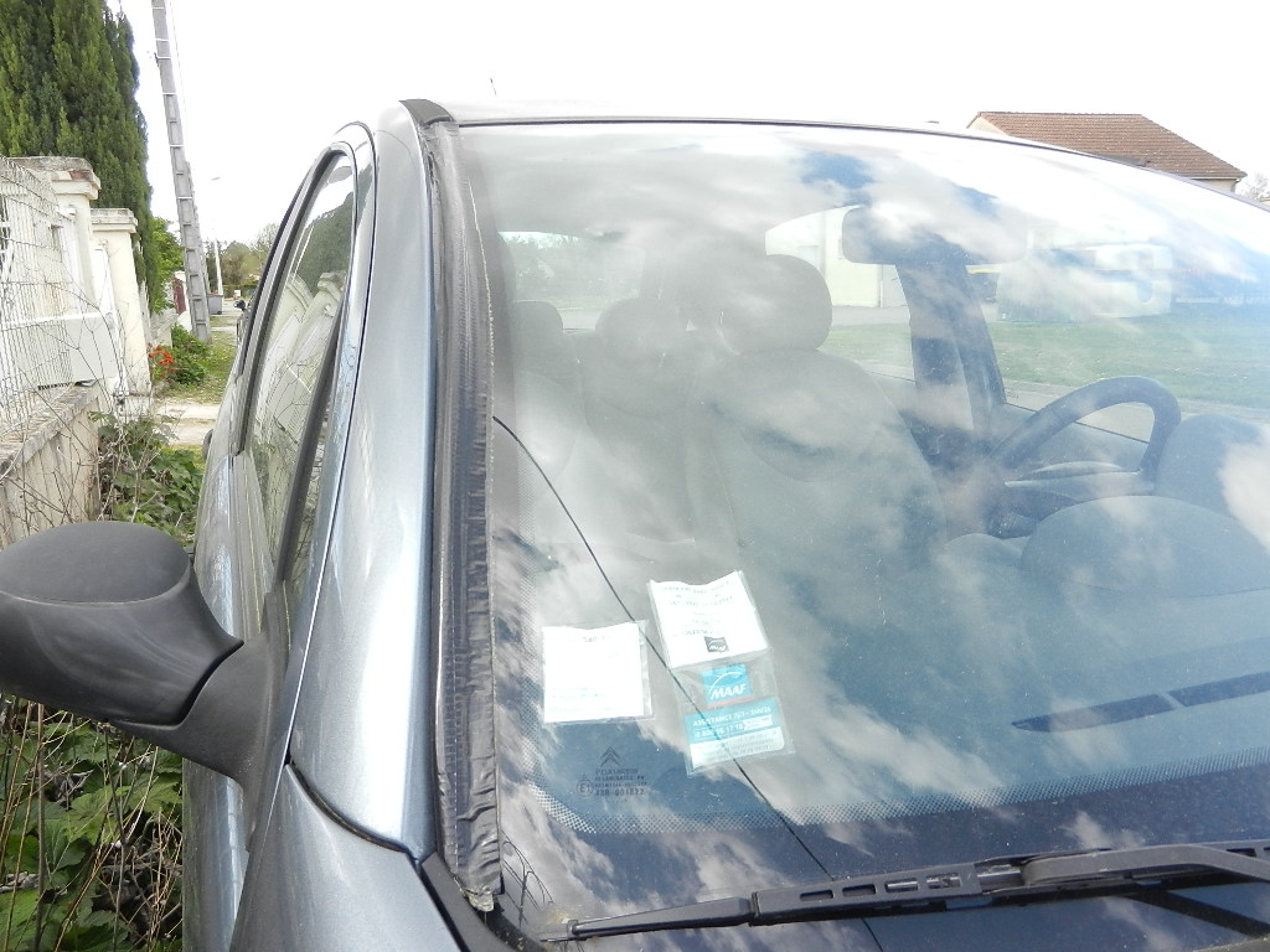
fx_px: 917
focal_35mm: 25
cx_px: 635
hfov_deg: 69.4
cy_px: 476
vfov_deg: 54.9
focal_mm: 4.5
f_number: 3.5
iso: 160
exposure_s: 1/320
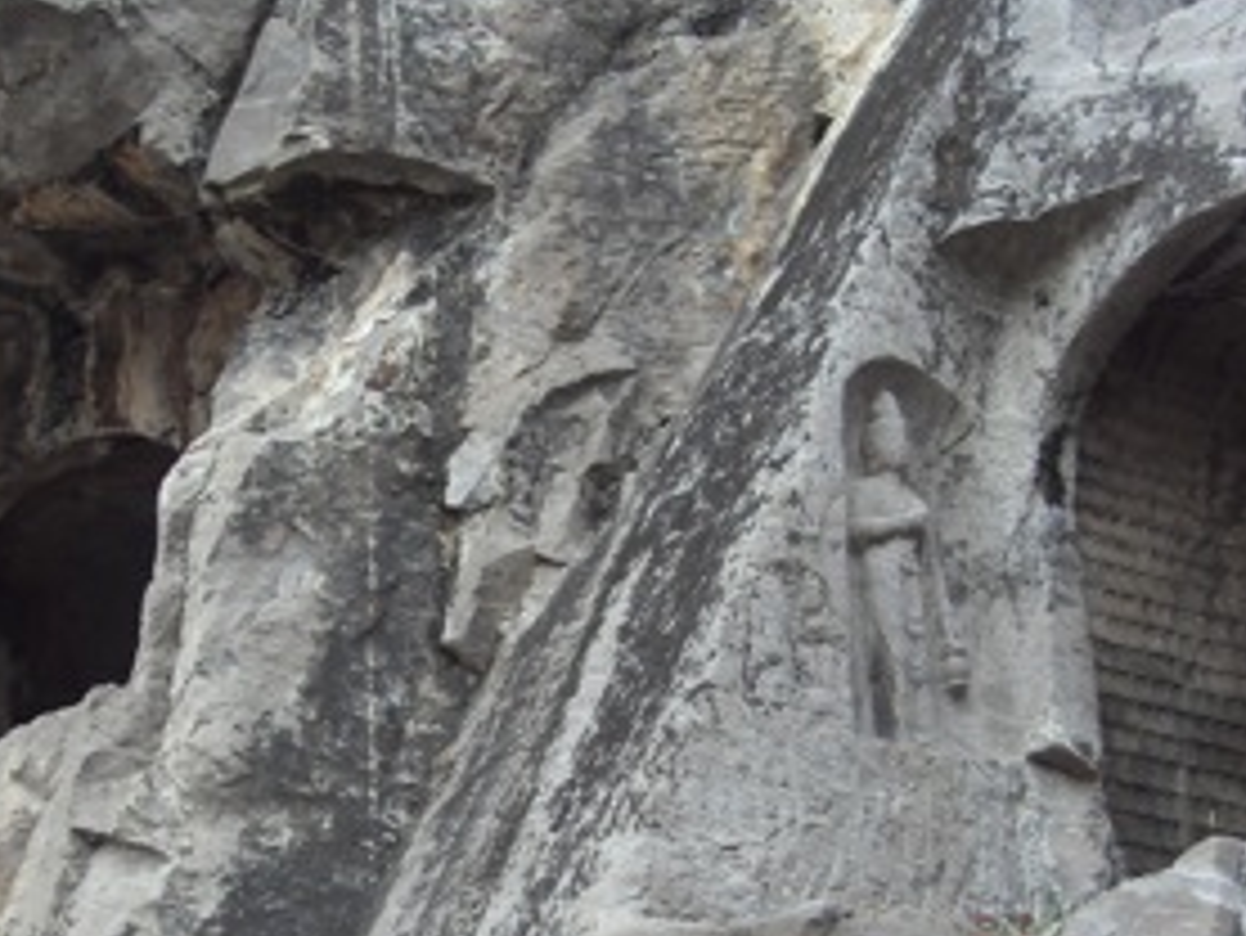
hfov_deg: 30.6
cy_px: 693
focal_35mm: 62
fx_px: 2233
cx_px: 292
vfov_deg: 23.4
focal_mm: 6.6
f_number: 3.5
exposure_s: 1/90
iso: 100
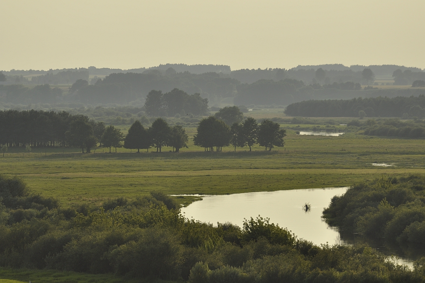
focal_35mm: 330
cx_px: 212
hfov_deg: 6.3
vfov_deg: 4.2
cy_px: 142
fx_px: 3891
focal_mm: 220
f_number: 5.3
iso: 200
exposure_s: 1/1250
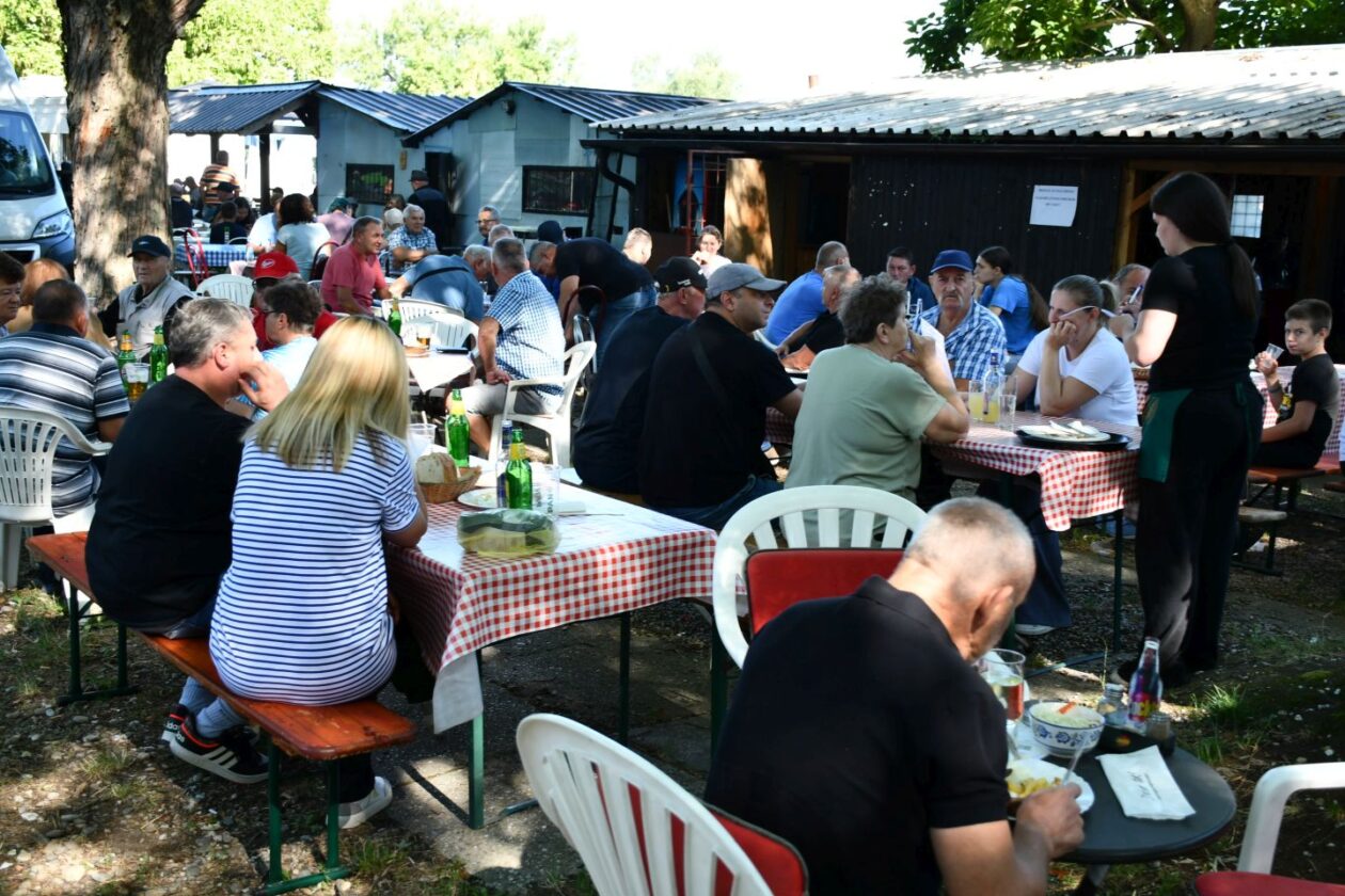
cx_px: 672
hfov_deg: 49.6
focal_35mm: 39
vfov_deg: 34.2
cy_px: 448
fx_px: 1457
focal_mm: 26
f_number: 5.6
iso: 400
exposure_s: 1/250
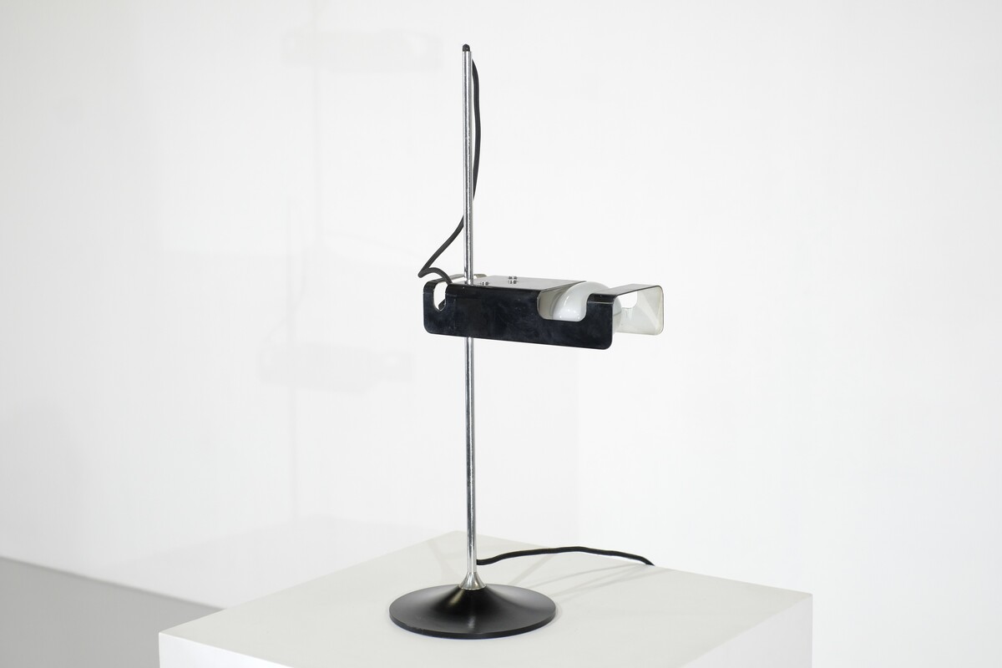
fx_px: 1475
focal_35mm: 53
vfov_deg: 25.5
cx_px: 501
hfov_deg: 37.5
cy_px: 334
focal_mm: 35
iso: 800
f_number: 5.6
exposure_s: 1/70
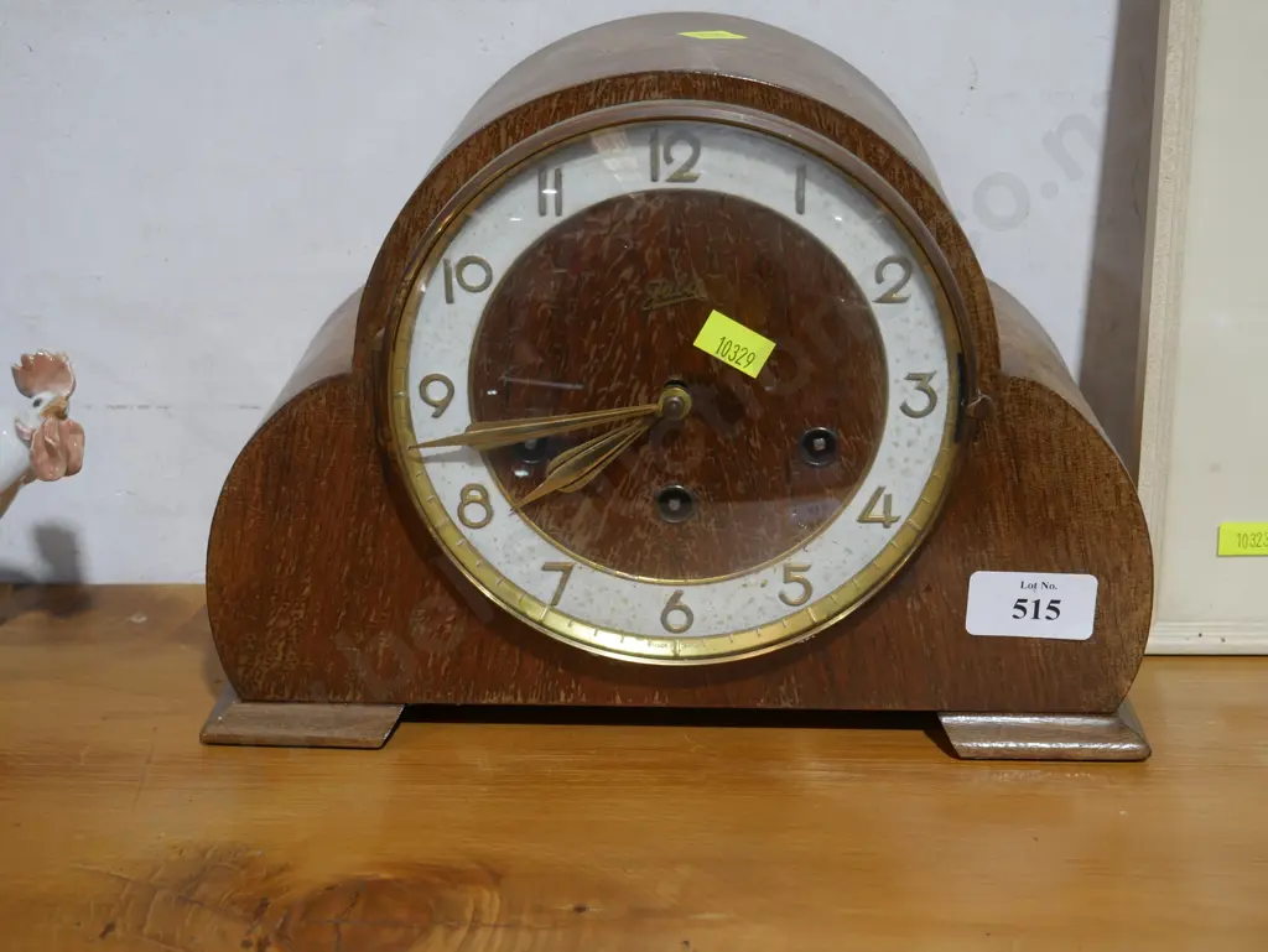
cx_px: 634
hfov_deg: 38.2
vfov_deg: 29.1
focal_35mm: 50
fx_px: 1832
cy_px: 476
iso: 640
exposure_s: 1/60
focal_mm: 25
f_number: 5.3
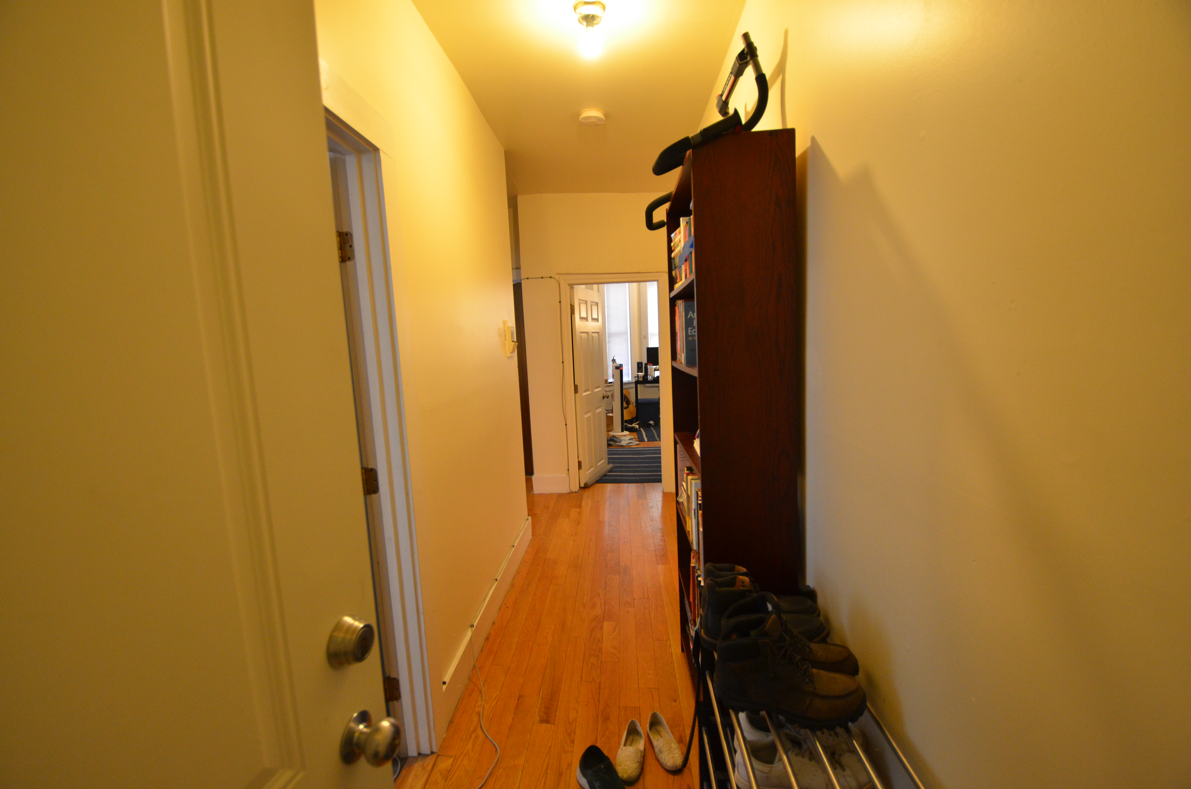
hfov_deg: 100.5
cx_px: 596
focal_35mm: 15
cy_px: 394
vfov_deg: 77.1
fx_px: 495
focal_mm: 10
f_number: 3.5
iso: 1000
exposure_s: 1/50
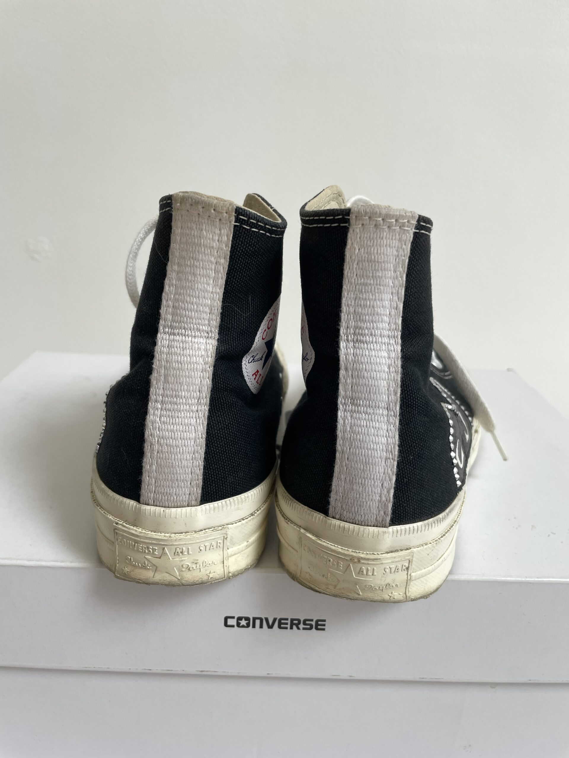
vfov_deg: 67.3
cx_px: 284
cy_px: 379
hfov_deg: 53.1
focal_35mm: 26
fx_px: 570
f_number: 1.6
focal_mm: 4.2
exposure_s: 1/121
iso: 80
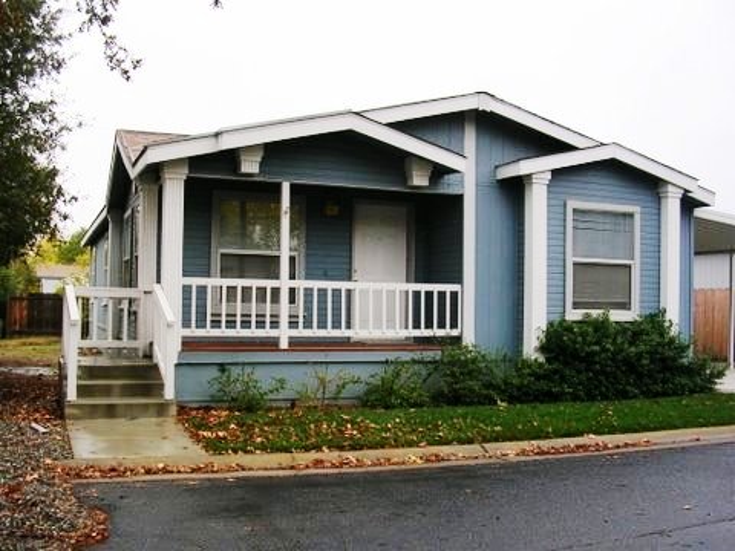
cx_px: 368
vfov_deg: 37.7
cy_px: 276
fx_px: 807
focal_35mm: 38
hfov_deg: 49.0
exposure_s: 1/357
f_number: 2.8
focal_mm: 5.8
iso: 50
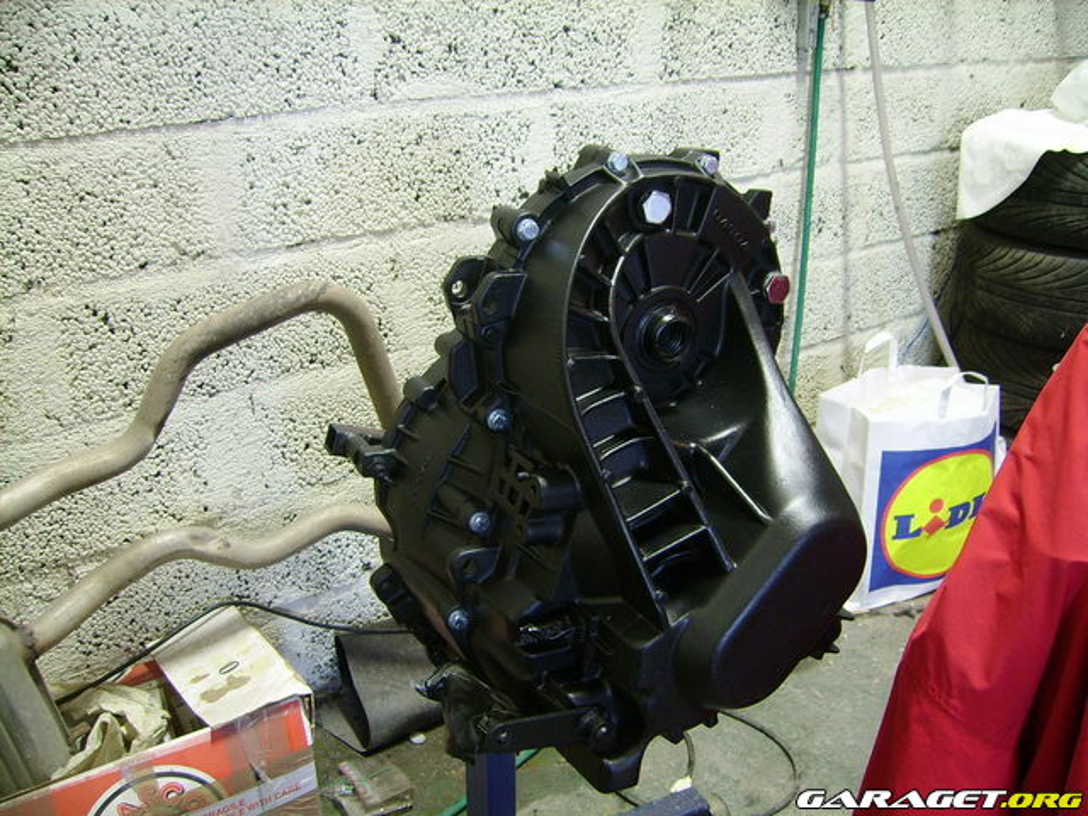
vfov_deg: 40.7
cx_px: 544
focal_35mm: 35
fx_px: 1100
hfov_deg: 52.6
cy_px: 408
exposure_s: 1/2
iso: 100
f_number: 2.8
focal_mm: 5.95
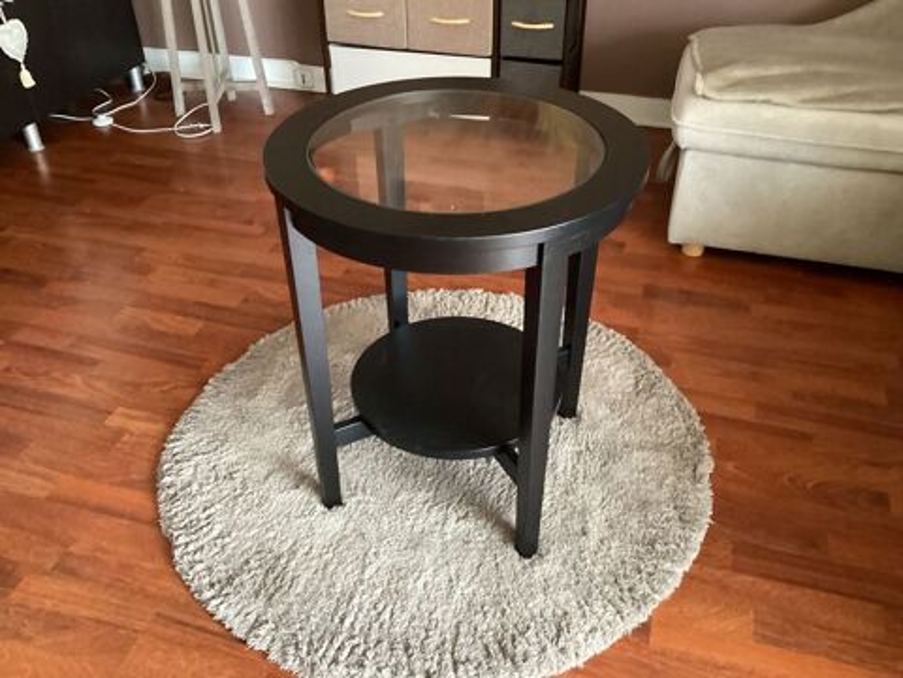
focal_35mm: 31
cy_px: 339
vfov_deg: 45.4
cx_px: 452
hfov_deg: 58.4
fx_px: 809
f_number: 2.4
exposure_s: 1/30
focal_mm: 3.3
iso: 640
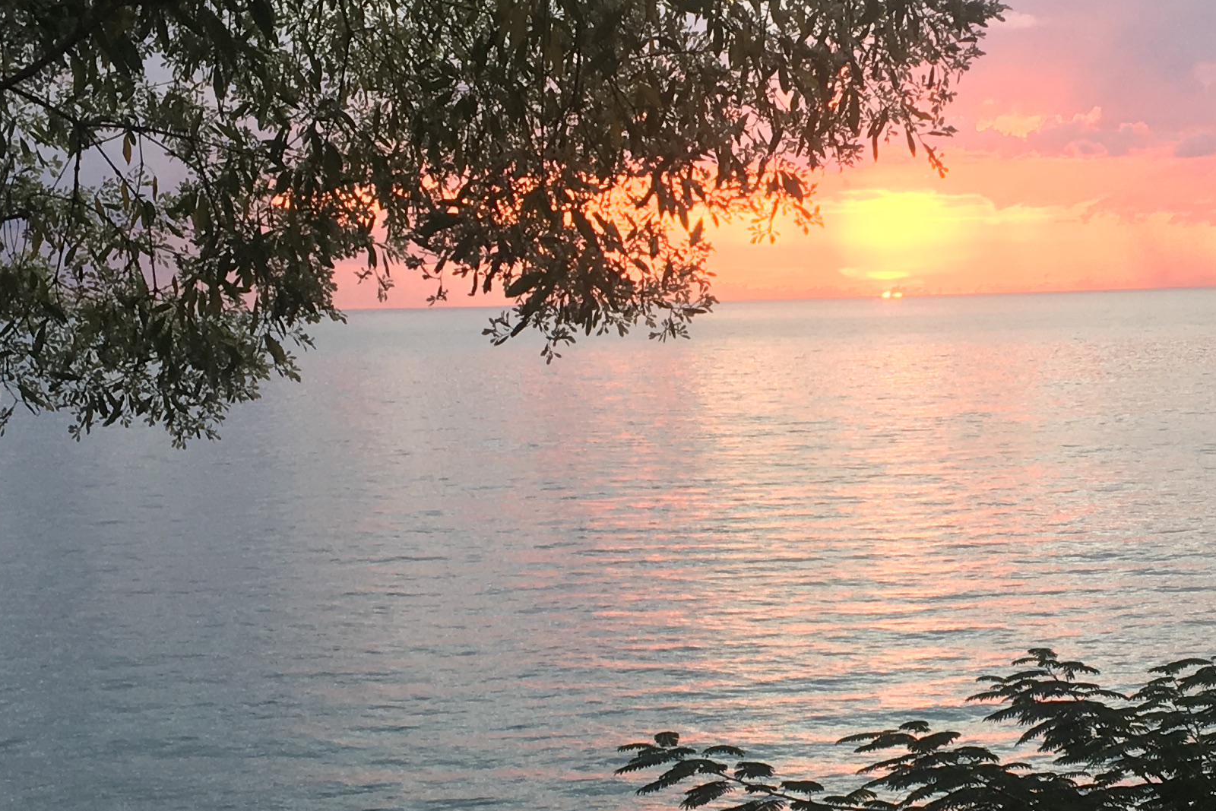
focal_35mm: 76
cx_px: 853
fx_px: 2567
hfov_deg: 26.4
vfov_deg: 17.9
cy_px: 573
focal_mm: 4.15
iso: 25
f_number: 2.2
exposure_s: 1/50
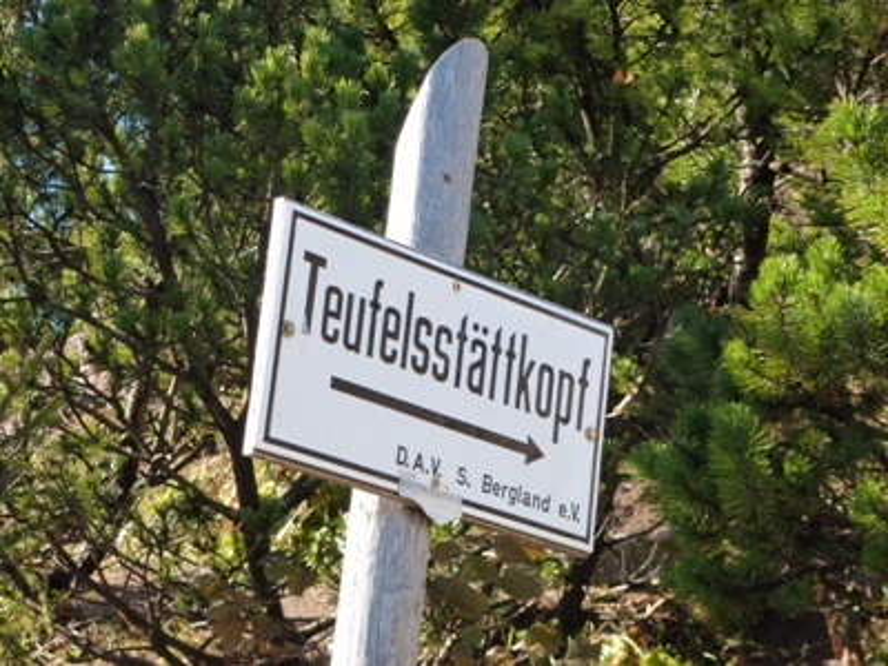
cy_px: 333
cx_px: 444
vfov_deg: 13.1
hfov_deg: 17.4
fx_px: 2899
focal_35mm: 113
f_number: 5.1
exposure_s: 1/160
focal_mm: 20.2
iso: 160
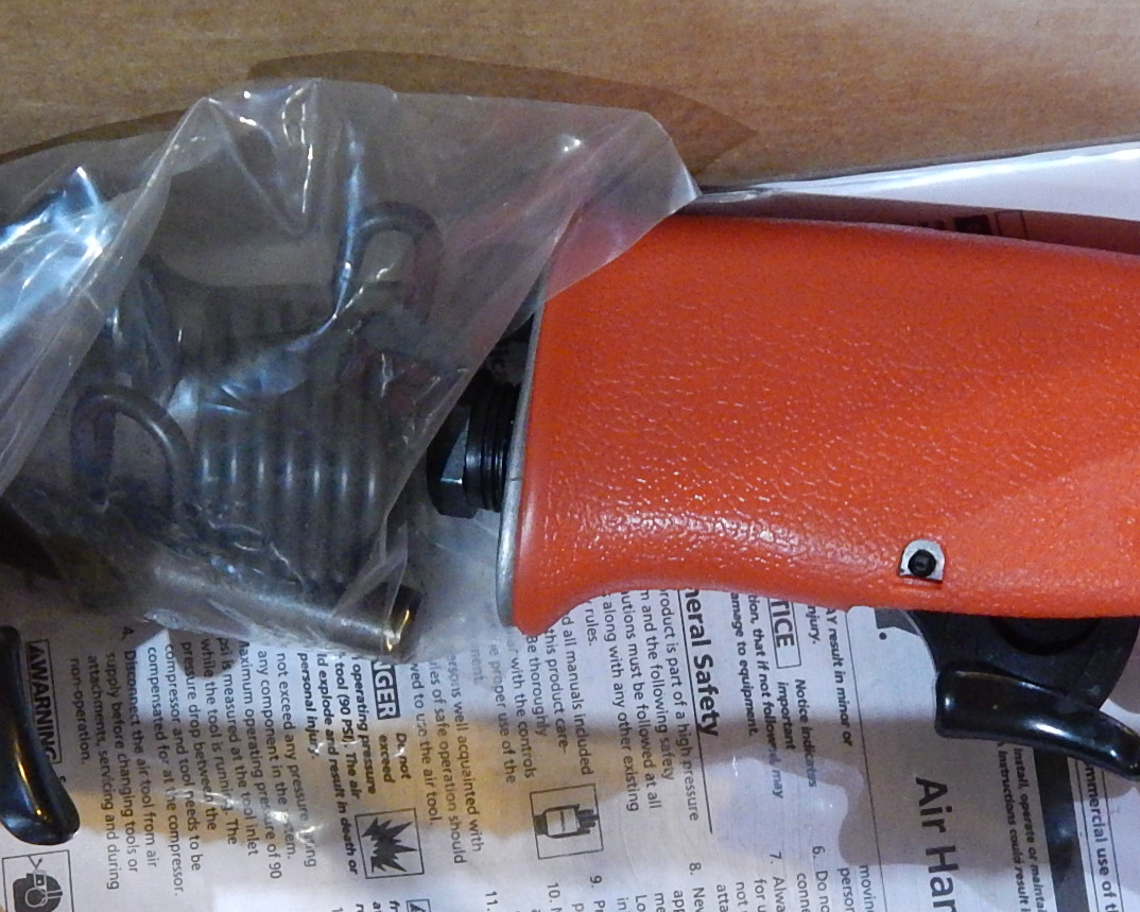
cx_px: 553
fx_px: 2159
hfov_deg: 29.6
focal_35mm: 64
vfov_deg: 23.5
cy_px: 716
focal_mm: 5.6
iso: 200
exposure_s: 1/13
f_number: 3.2
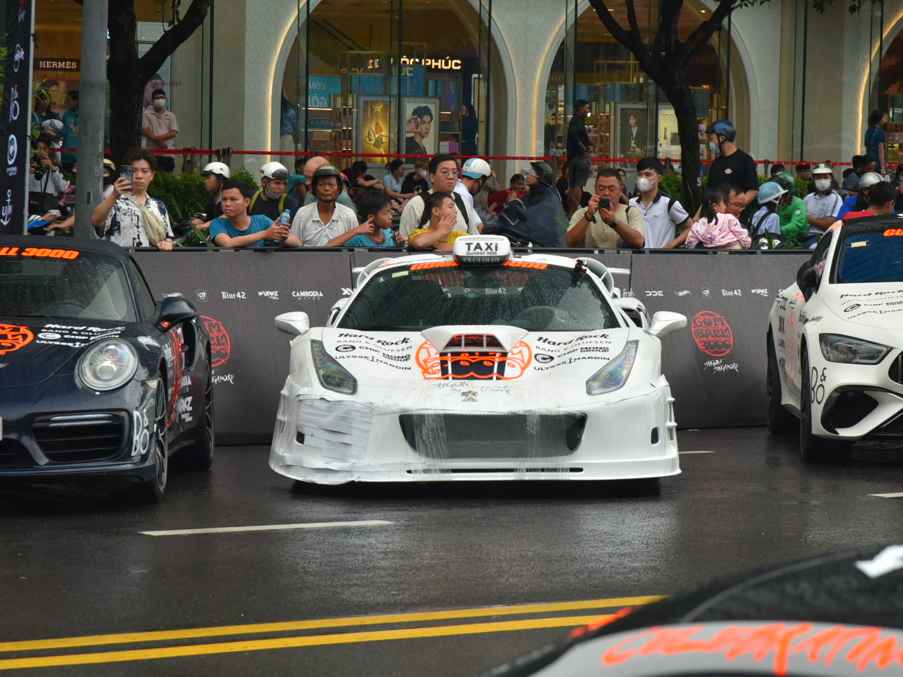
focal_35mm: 131
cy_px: 337
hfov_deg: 15.1
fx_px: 3417
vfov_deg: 11.3
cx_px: 485
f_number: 4
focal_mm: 120
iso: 1250
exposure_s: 1/200
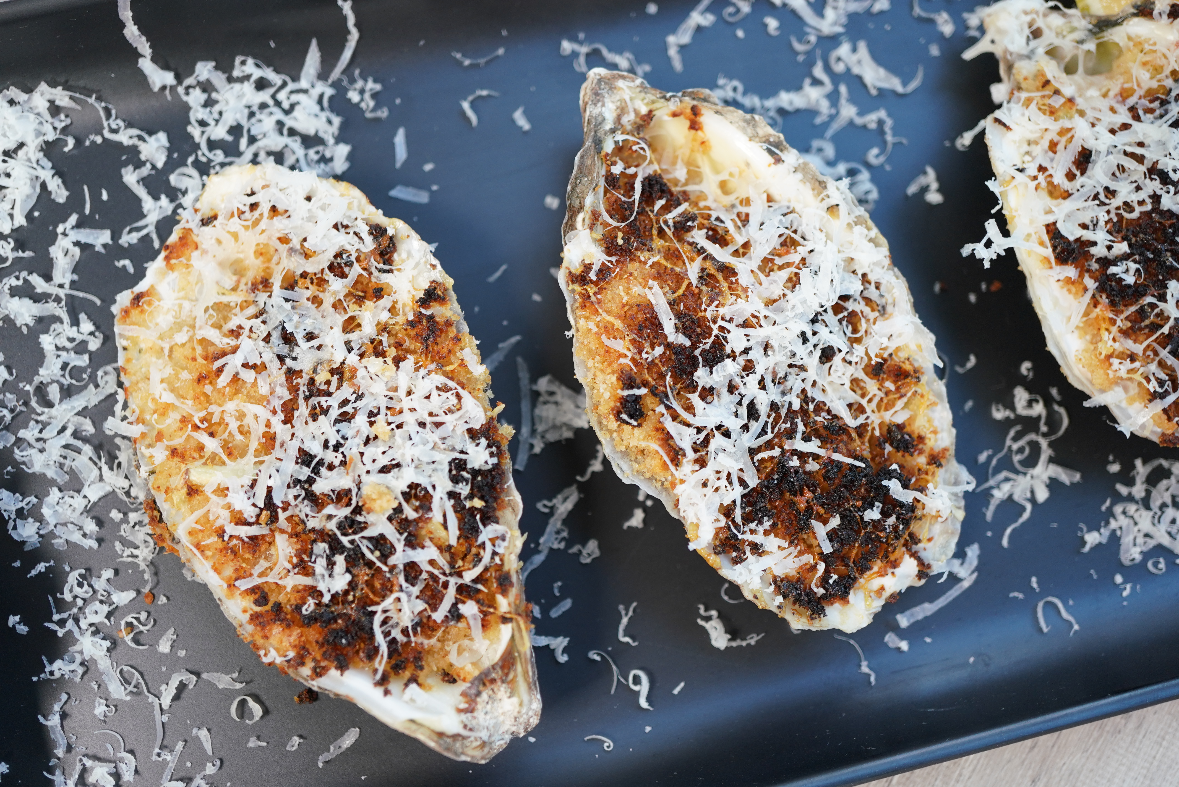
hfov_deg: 43.6
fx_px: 1474
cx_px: 590
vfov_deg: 29.9
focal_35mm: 45
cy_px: 394
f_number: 3.5
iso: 400
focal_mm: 30
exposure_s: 1/80
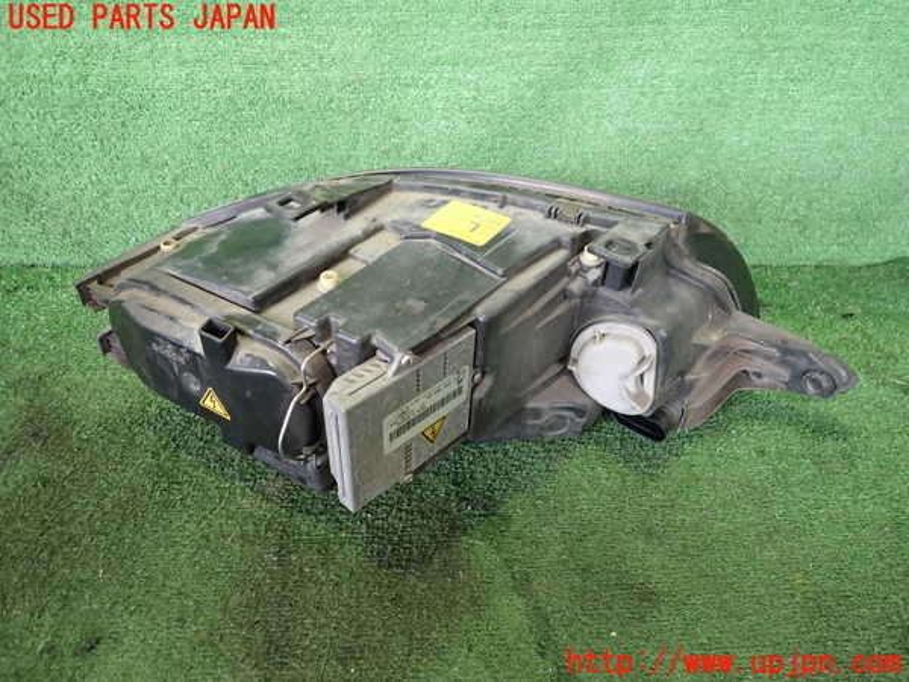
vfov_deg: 54.9
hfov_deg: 69.4
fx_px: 656
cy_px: 341
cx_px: 454
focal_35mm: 25
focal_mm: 4.5
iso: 320
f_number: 2
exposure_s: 1/30
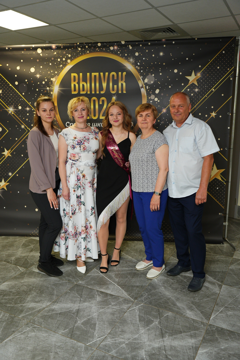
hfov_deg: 43.6
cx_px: 120
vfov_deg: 61.9
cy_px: 180
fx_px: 300
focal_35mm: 30
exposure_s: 1/160
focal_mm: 30
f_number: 2.8
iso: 640
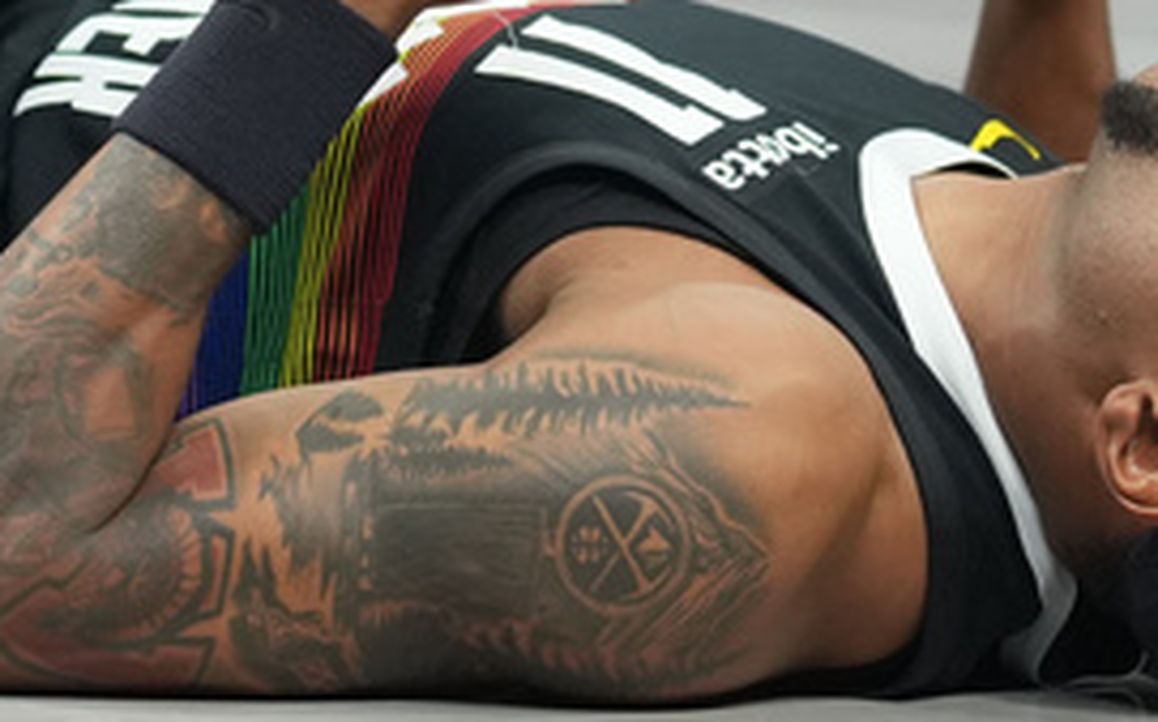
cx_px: 338
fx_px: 15423
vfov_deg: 2.7
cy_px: -124
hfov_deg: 4.3
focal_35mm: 489
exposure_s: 1/2000
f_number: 1.6
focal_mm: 85
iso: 1600
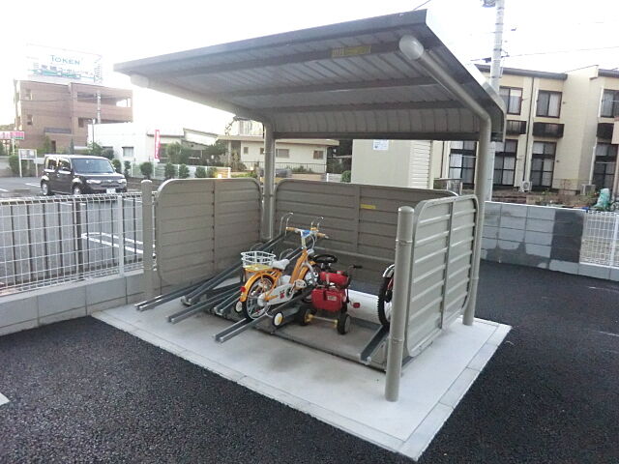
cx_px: 310
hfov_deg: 71.6
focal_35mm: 24
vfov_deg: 56.8
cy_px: 232
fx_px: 429
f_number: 3.2
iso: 800
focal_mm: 4.3
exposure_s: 1/50
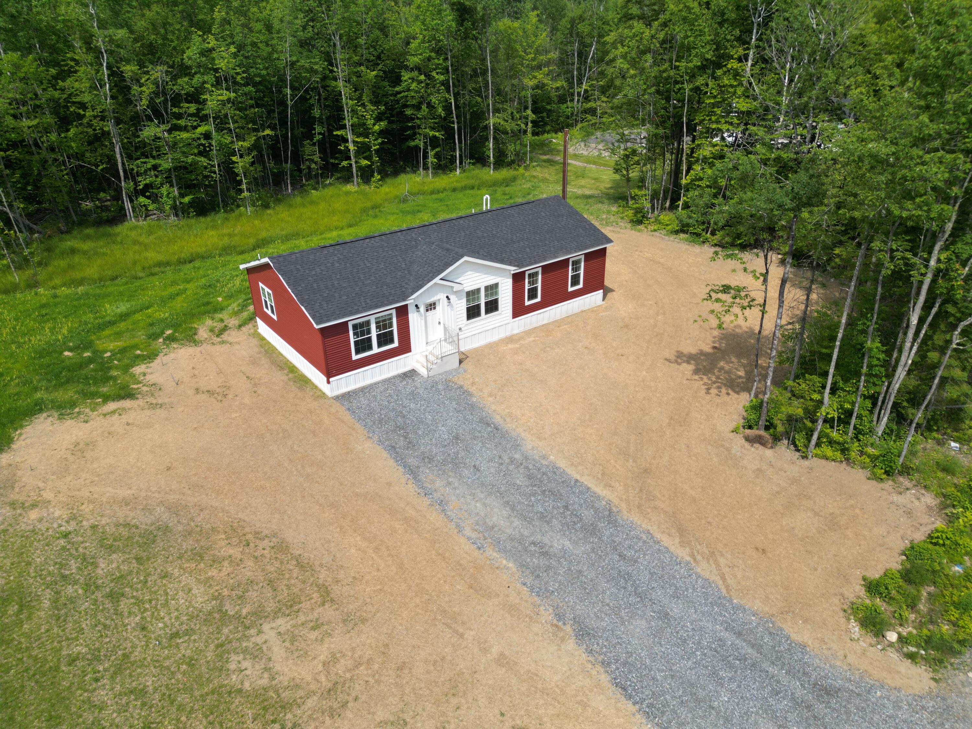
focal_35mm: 24
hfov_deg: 71.6
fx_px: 674
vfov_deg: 56.8
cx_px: 486
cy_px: 364
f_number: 1.7
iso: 110
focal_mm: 6.72
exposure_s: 1/2500
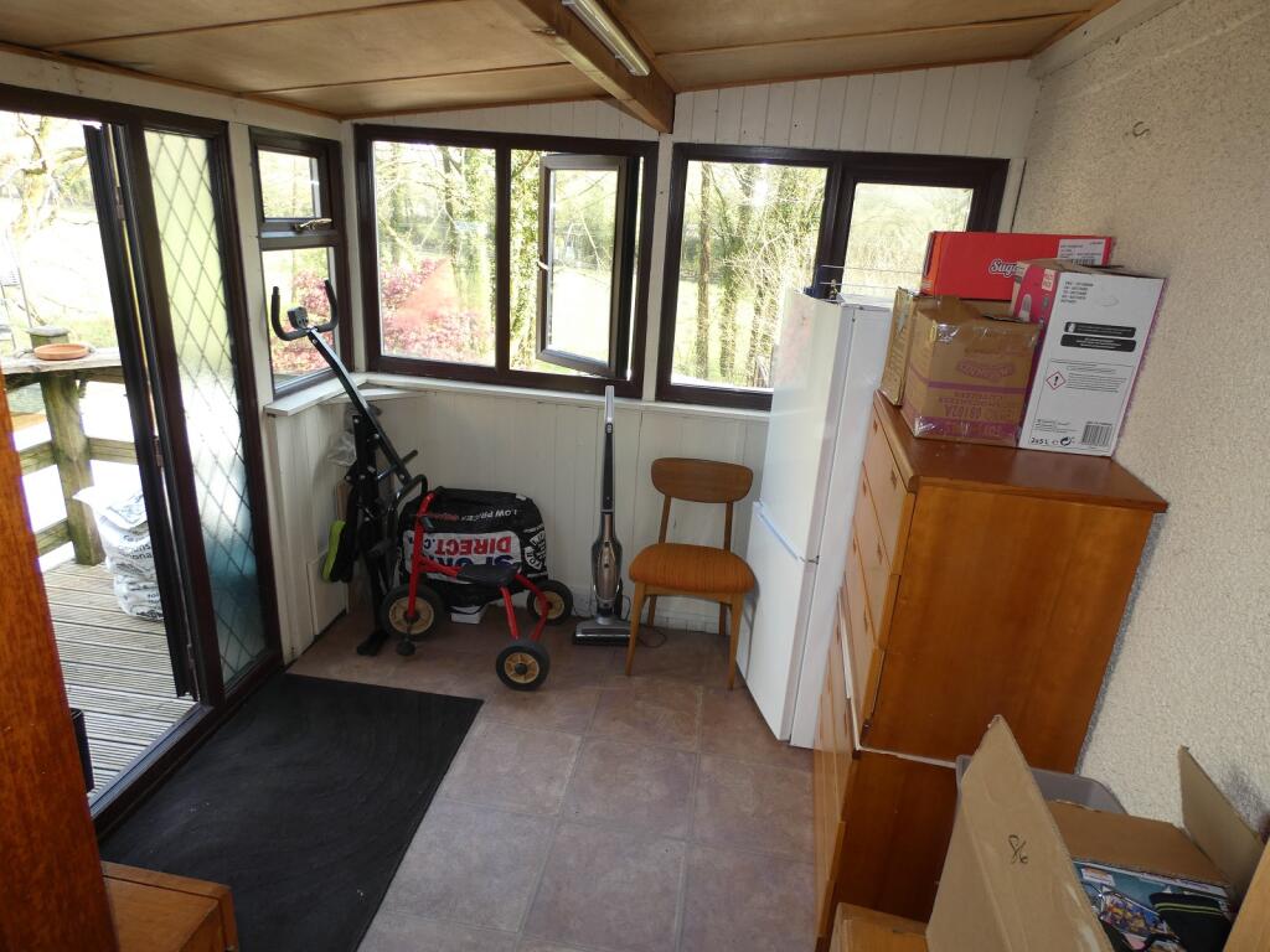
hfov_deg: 81.7
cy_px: 476
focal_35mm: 20
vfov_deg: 66.0
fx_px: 734
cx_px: 635
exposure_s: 1/60
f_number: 2.8
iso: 100
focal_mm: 3.6
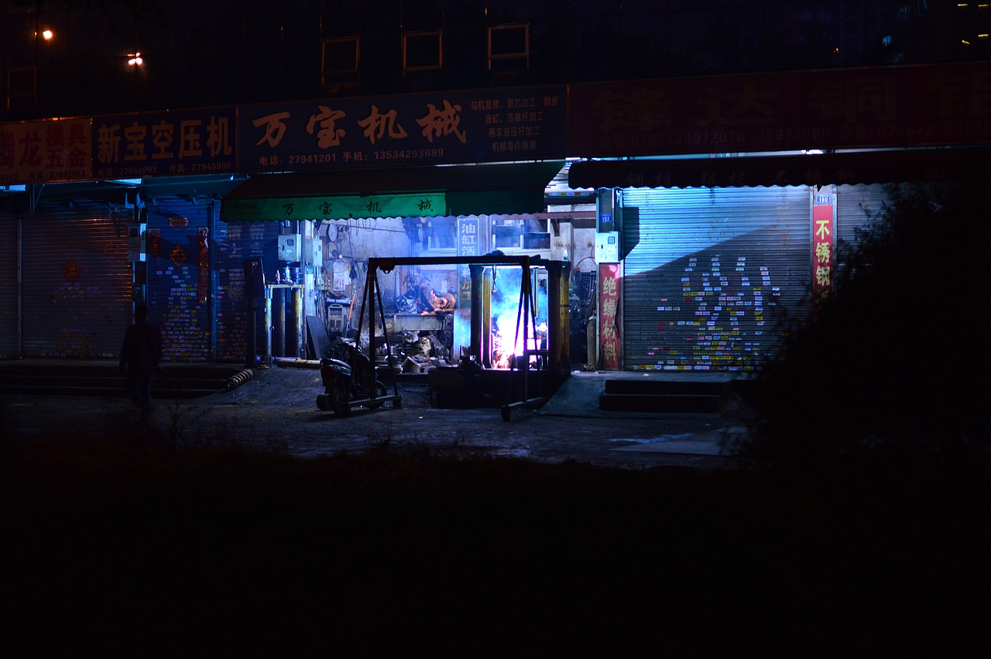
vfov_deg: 25.7
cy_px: 330
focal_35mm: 52
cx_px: 496
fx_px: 1444
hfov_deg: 37.9
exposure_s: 1/15
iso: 360
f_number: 1.8
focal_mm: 35
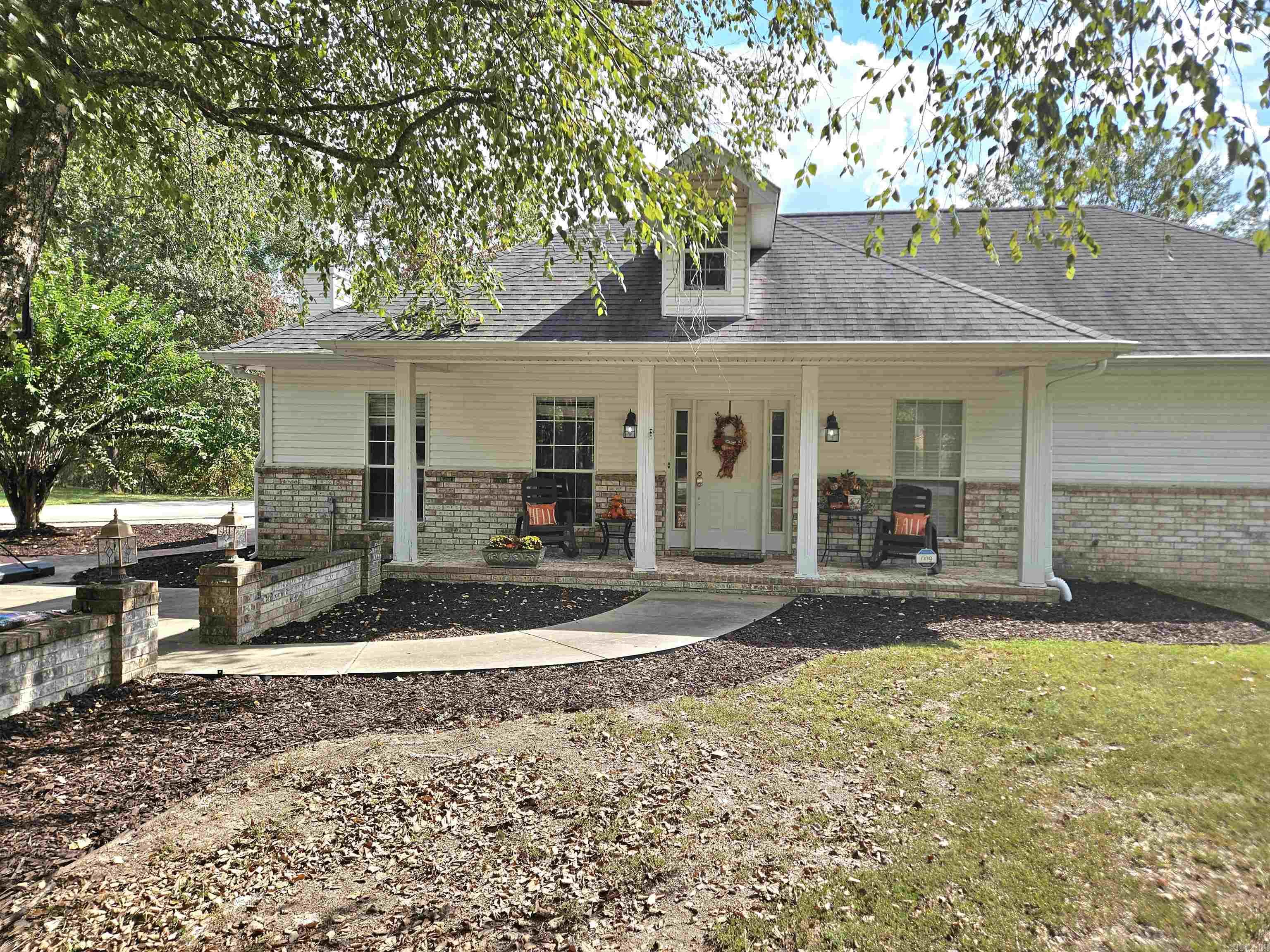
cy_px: 476
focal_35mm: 23
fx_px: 844
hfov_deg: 73.9
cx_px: 635
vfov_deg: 58.9
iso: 40
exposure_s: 1/2000
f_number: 1.8
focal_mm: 5.4
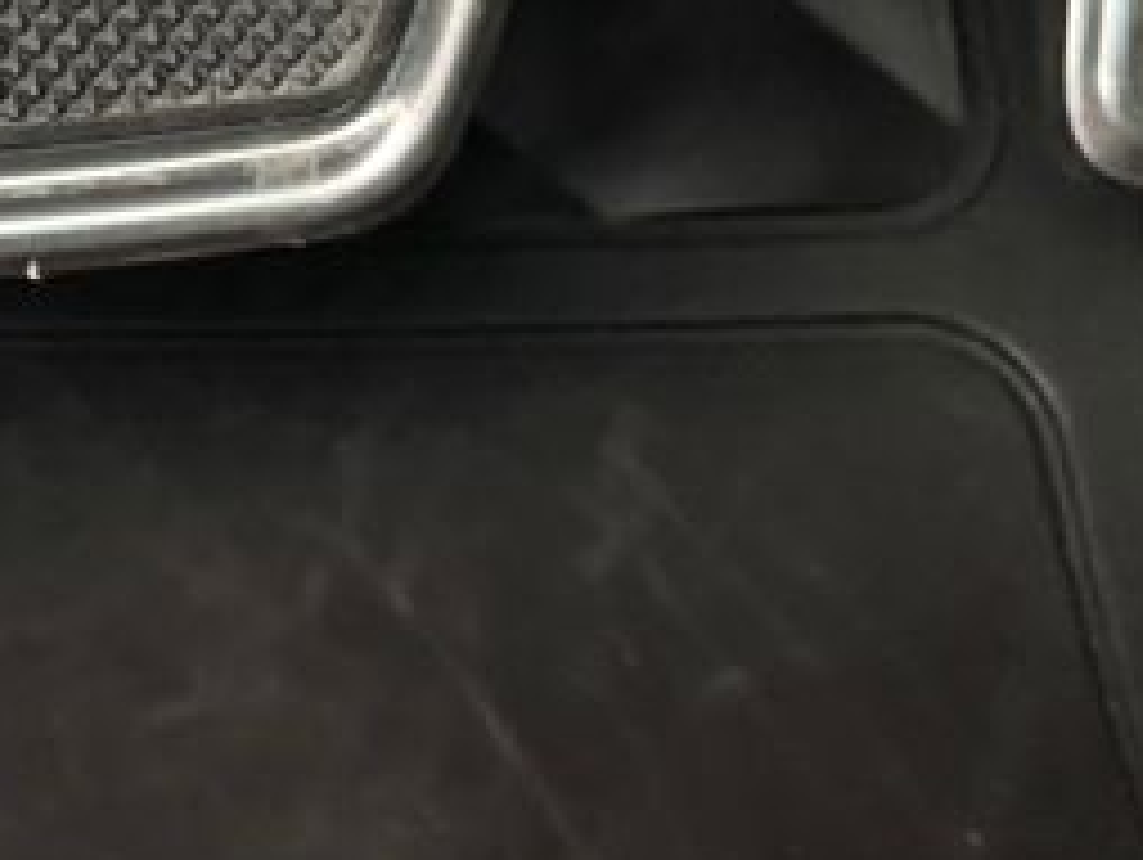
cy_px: -126
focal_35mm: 151
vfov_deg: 9.7
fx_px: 4991
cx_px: -486
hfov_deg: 12.5
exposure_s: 1/30
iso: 1250
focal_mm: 6.76
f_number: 1.78
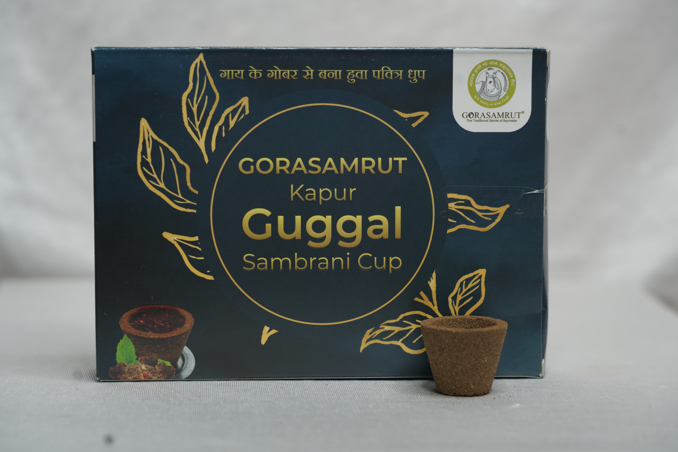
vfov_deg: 14.9
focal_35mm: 92
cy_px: 226
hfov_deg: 22.1
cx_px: 339
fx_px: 1733
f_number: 5.6
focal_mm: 92
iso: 500
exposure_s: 1/100
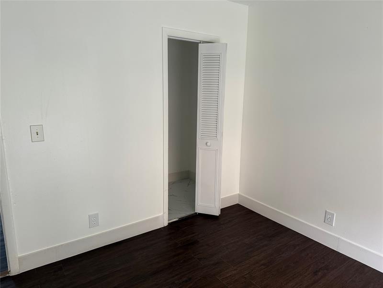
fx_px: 266
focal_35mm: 24
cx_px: 192
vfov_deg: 56.8
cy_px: 144
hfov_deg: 71.6
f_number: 1.78
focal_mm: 6.76
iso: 250
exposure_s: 1/60
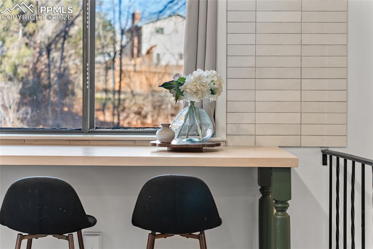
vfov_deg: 22.6
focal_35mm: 60
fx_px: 621
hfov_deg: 33.4
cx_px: 186
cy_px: 124
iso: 100
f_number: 2.8
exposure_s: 1/20
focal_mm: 60
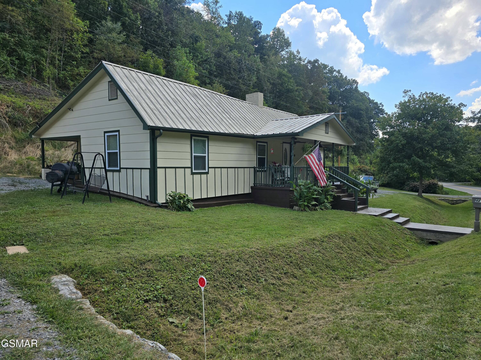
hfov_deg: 73.9
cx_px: 240
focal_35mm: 23
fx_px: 320
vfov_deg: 58.9
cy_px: 180
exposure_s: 1/834
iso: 12
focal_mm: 6.3
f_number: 1.7
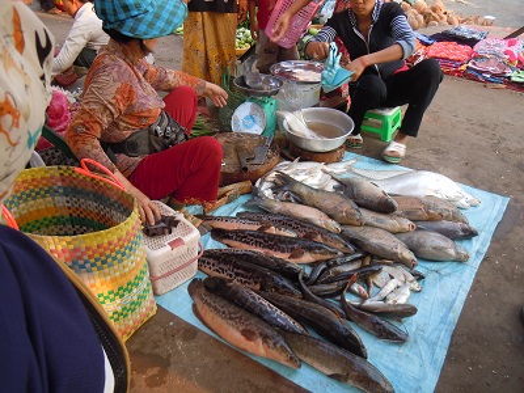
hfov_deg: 60.0
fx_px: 454
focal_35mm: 30
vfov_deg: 46.8
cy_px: 196
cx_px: 262
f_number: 3.5
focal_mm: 5.4
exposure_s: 1/60
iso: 125
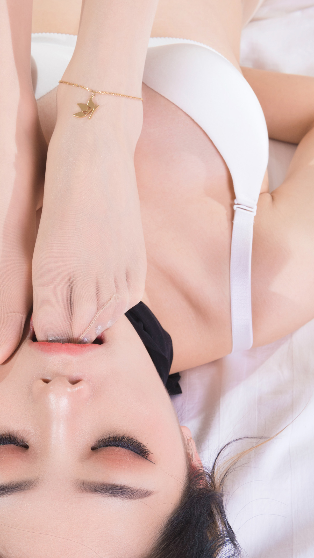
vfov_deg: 30.1
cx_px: 87
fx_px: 1036
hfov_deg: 17.2
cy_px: 302
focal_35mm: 70
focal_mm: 48
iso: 320
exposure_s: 1/125
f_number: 13
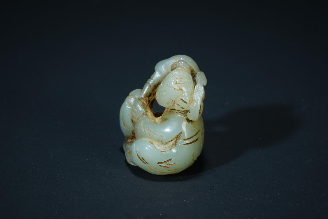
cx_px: 164
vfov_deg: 8.7
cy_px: 110
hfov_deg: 13.1
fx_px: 1431
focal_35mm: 157
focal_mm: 105
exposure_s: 1/160
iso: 100
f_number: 18
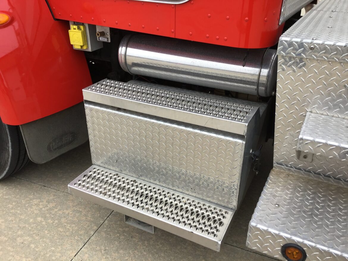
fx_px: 312
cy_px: 130
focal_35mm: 31
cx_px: 174
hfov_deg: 58.3
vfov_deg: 45.5
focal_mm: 3.3
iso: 32
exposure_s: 1/60
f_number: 2.4
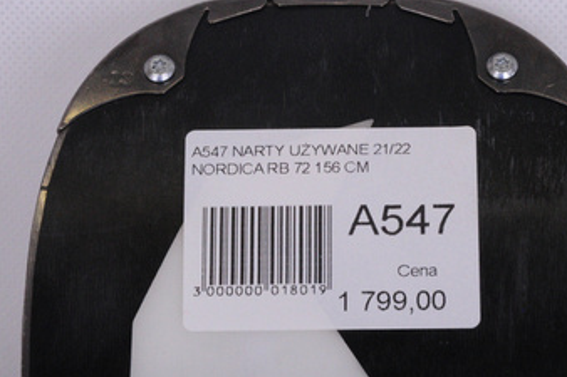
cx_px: 336
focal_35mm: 210
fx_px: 3300
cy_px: 230
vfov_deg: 6.5
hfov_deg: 9.8
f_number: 20
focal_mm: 105
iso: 3200
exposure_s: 1/200
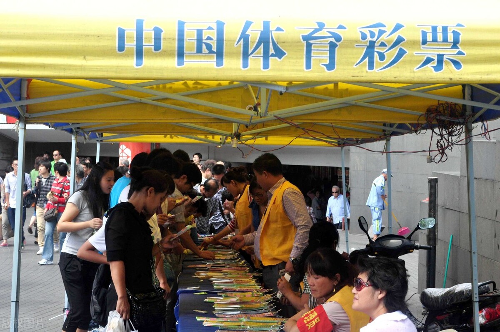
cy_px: 166
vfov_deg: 17.5
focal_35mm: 78
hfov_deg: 26.0
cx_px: 250
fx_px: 1082
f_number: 10
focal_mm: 52
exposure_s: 1/320
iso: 800
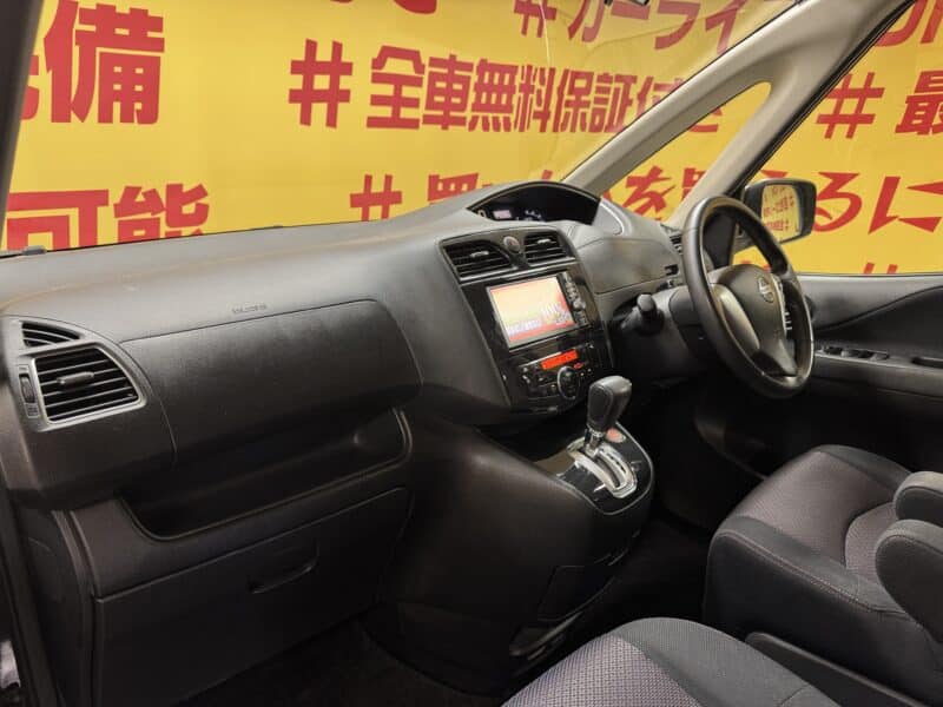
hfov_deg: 71.6
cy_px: 354
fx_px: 654
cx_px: 472
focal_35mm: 24
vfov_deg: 56.8
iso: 160
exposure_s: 1/50
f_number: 1.78
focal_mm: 6.76
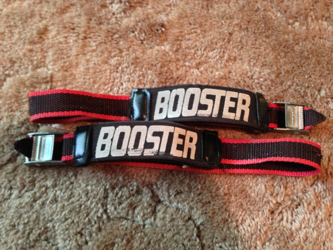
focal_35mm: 33
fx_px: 317
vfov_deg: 42.9
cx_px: 166
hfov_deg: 55.4
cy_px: 125
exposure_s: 1/15
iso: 800
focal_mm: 4.13
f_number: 2.4
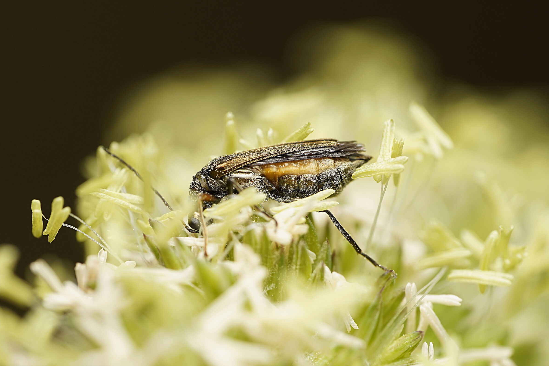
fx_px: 1387
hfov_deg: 22.4
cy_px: 183
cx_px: 275
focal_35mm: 91
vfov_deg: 15.0
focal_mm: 90
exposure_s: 1/200
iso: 100
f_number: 9
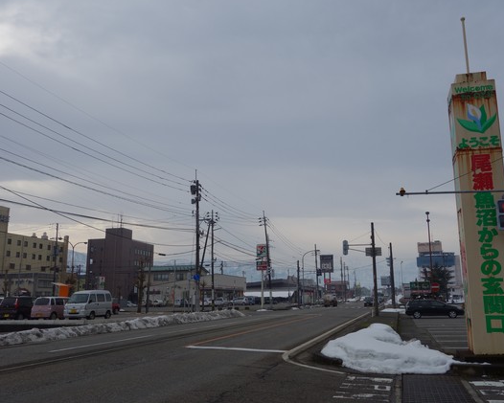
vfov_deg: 45.8
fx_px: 477
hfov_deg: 55.6
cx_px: 261
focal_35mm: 32
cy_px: 202
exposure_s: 1/640
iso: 125
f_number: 5.6
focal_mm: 10.4
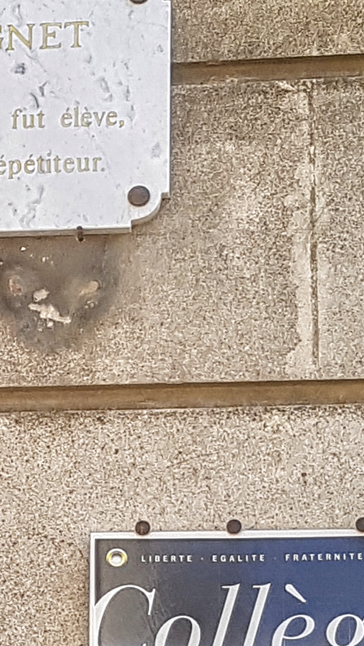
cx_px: 21
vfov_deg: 39.3
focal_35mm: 51
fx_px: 875
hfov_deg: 22.8
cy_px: 495
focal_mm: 4.2
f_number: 1.7
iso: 50
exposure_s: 1/552
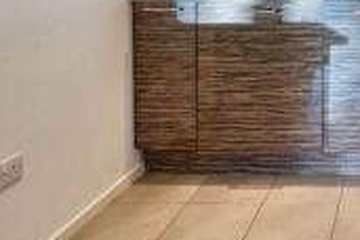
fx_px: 390
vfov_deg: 29.3
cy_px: -52
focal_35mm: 39
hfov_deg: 40.0
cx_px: 398
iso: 100
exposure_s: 1/30
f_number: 2.8
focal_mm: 14
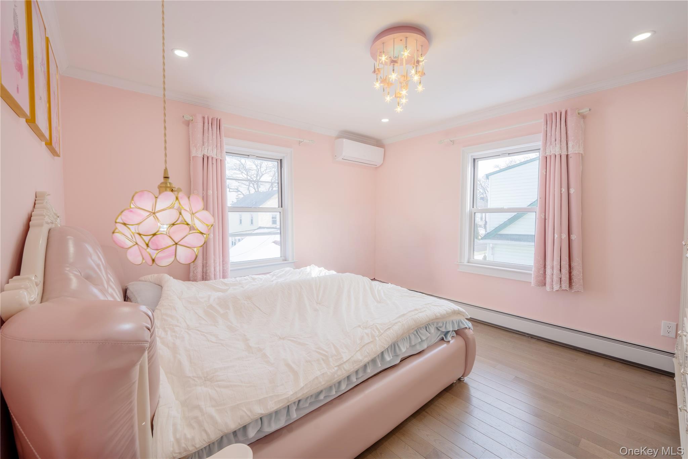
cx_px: 344
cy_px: 230
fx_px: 268
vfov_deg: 81.2
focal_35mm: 14
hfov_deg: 104.3
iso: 100
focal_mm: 14
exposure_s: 1/80
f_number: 10
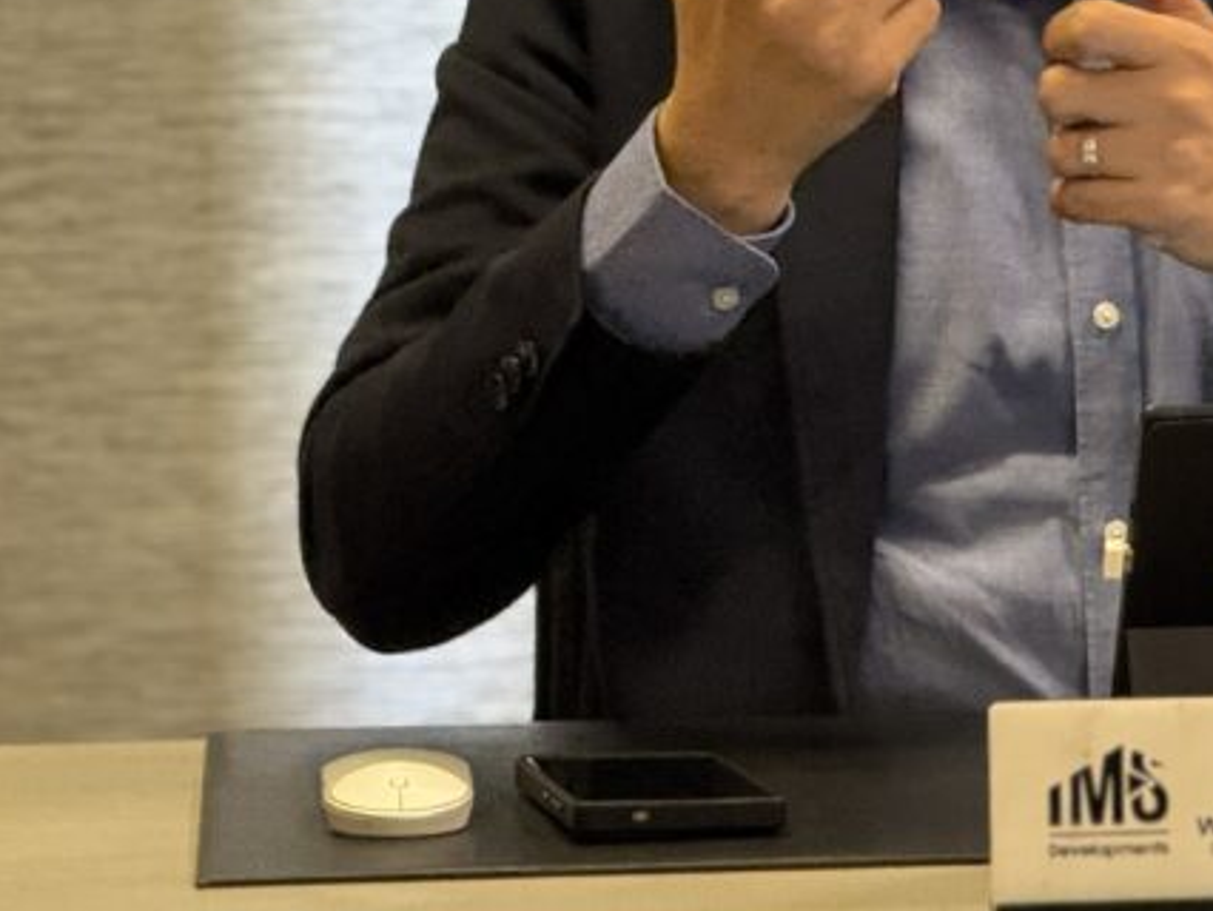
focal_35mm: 242
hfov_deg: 8.1
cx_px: 1105
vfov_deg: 6.1
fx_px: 8485
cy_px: 10
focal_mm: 15.66
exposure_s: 1/99
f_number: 2.8
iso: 200
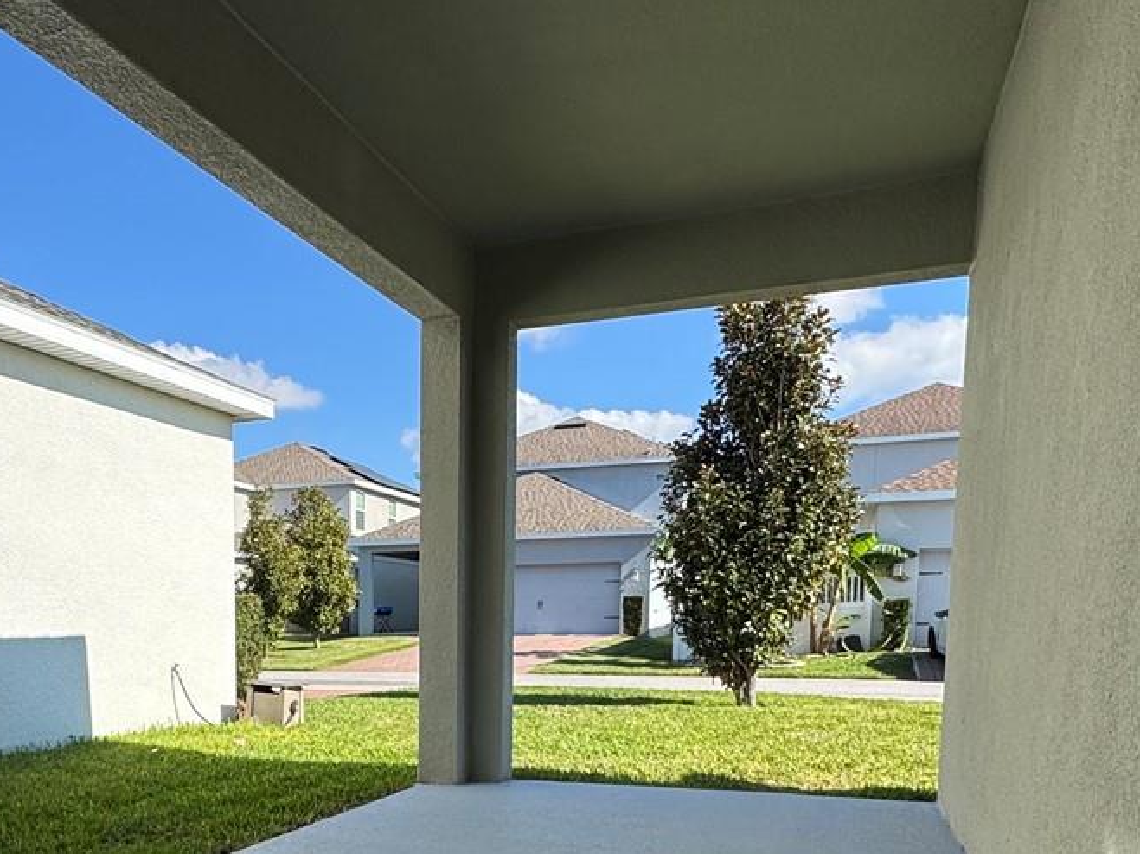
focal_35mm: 34
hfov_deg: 52.1
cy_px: 759
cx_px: 313
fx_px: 1120
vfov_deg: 39.0
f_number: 2.2
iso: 40
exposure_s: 1/1536
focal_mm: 2.22
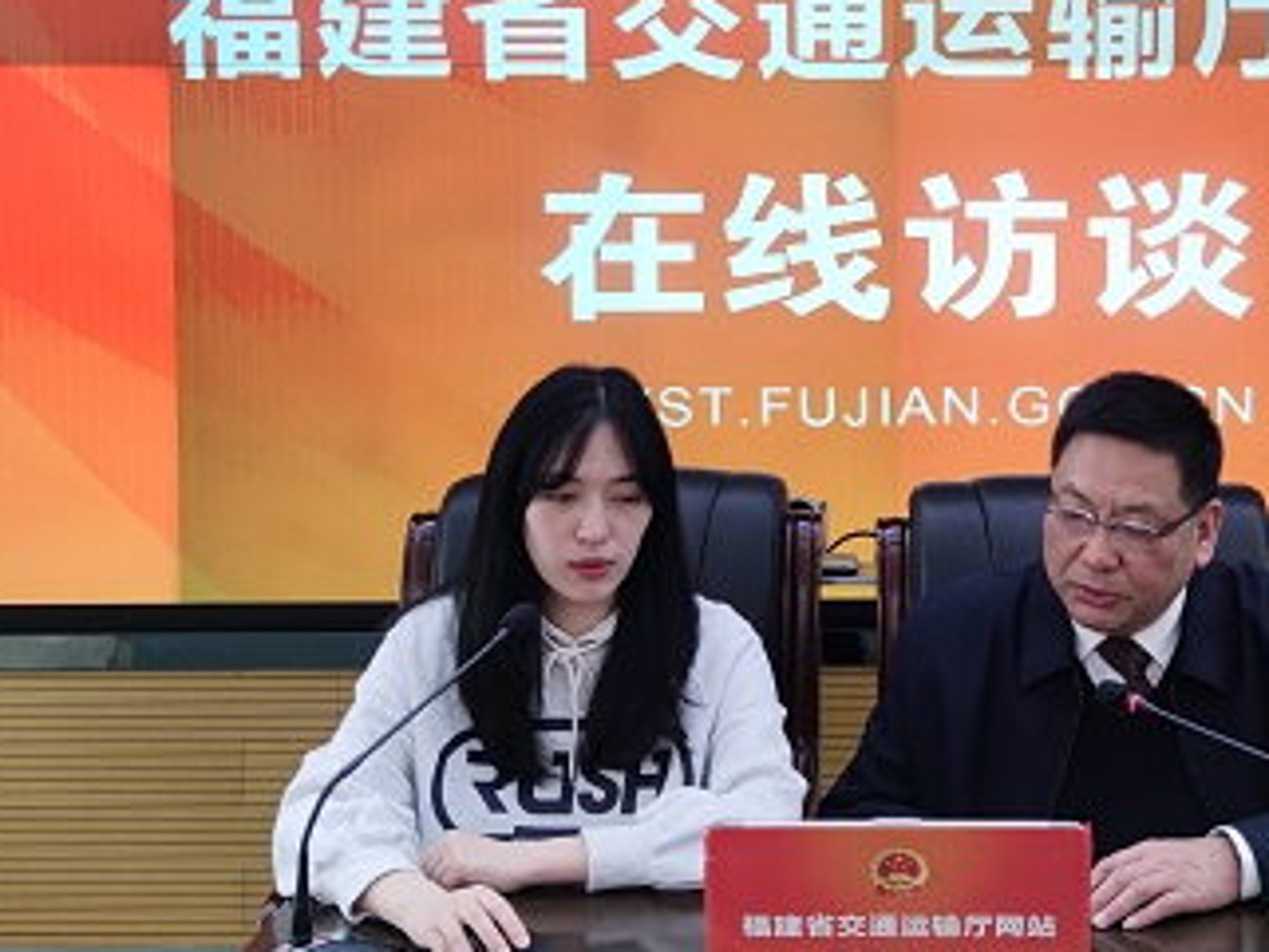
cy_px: 338
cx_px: 897
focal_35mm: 53
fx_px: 1944
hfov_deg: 35.6
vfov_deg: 27.4
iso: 342
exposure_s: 1/45
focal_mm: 6.72
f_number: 1.69
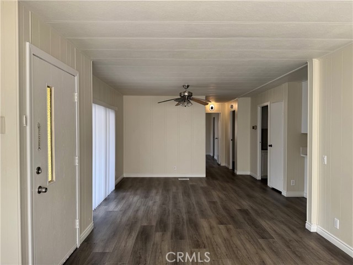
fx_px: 245
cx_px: 176
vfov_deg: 56.8
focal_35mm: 24
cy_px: 132
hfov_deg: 71.6
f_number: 1.78
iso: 64
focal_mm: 6.76
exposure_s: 1/189
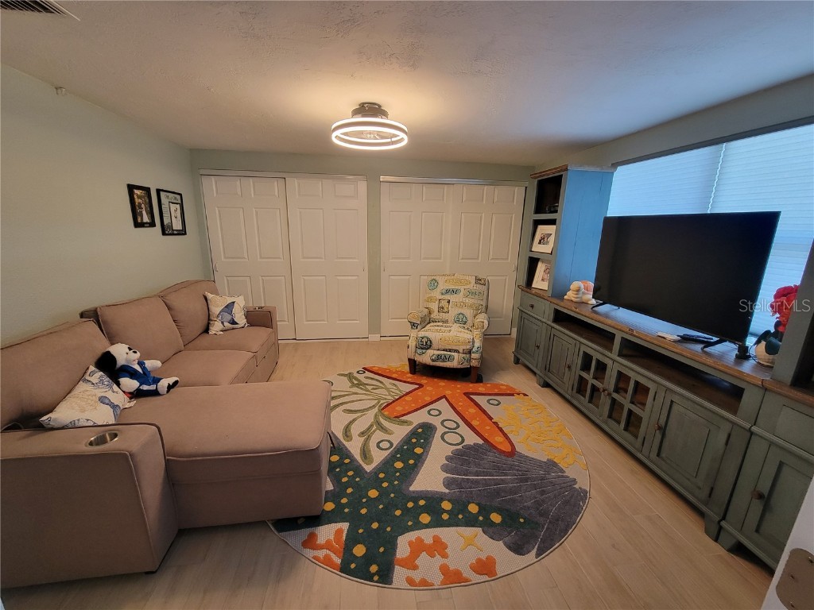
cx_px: 407
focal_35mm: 13
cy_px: 305
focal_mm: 2.2
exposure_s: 1/60
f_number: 2.2
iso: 250
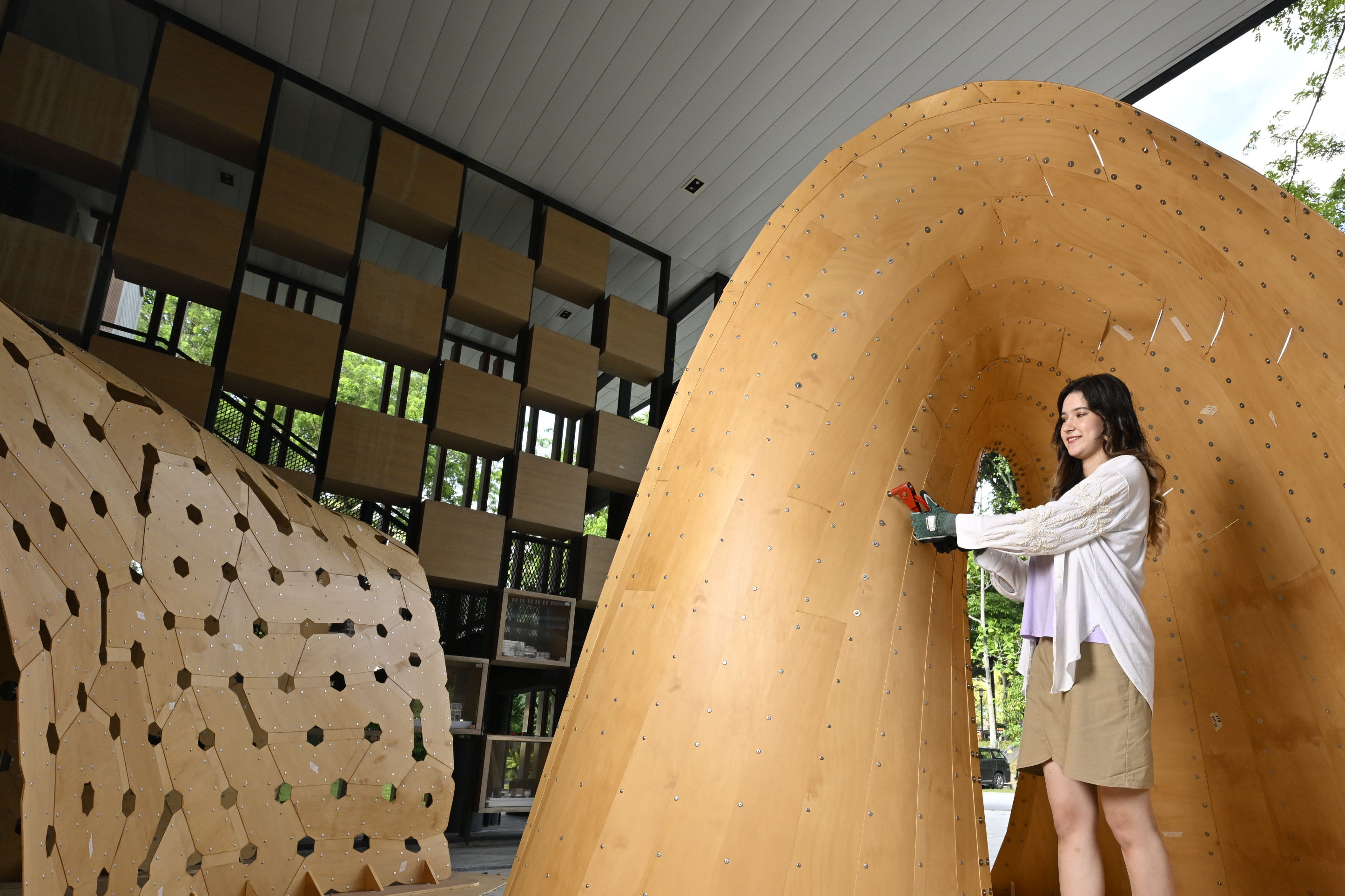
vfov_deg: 60.1
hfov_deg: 82.0
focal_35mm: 20
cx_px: 859
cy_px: 616
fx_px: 747
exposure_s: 1/200
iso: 400
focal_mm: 14
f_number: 7.1
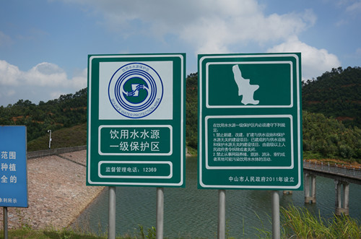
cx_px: 180
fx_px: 360
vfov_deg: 36.7
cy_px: 120
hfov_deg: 53.2
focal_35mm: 36
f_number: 5
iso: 100
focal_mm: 24
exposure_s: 1/1250
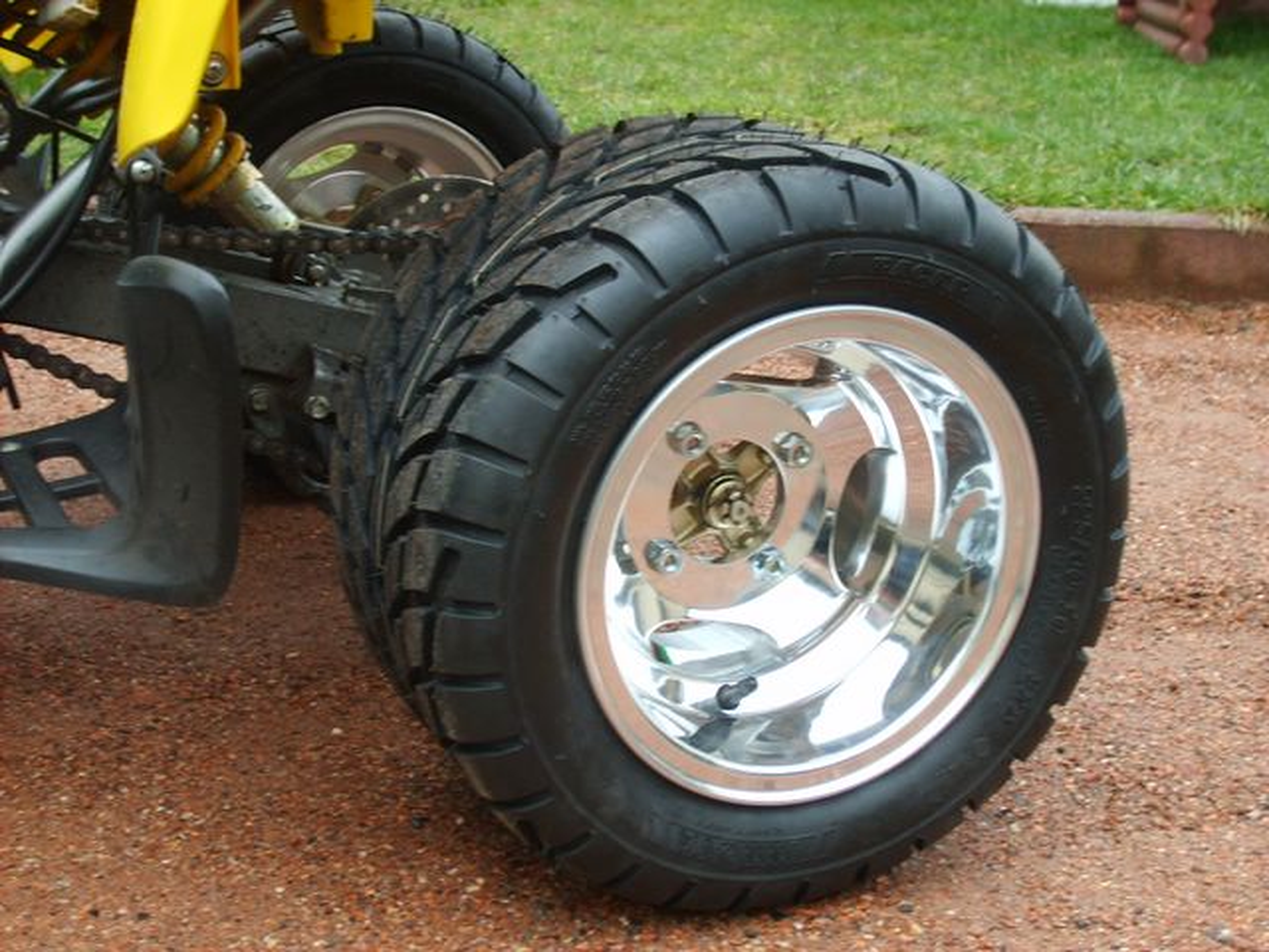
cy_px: 476
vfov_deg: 28.0
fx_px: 1906
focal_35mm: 52
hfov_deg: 36.8
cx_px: 634
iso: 63
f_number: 3.3
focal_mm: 8.7
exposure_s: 1/45
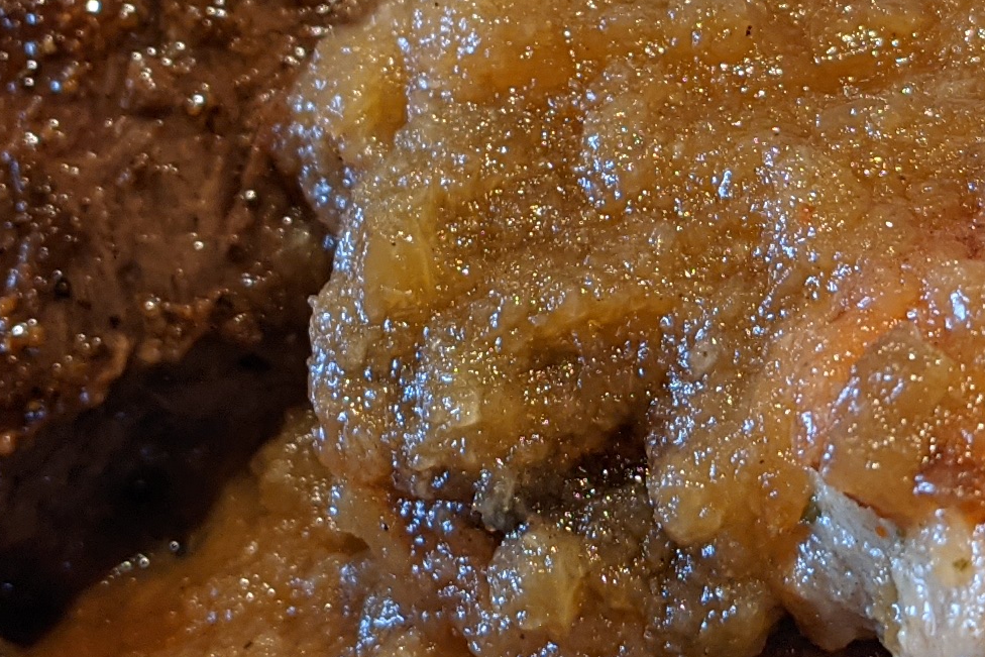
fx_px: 3174
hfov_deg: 17.6
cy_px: 17
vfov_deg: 11.7
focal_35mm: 116
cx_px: 654
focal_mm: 4.38
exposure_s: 1/50
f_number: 1.73
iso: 74
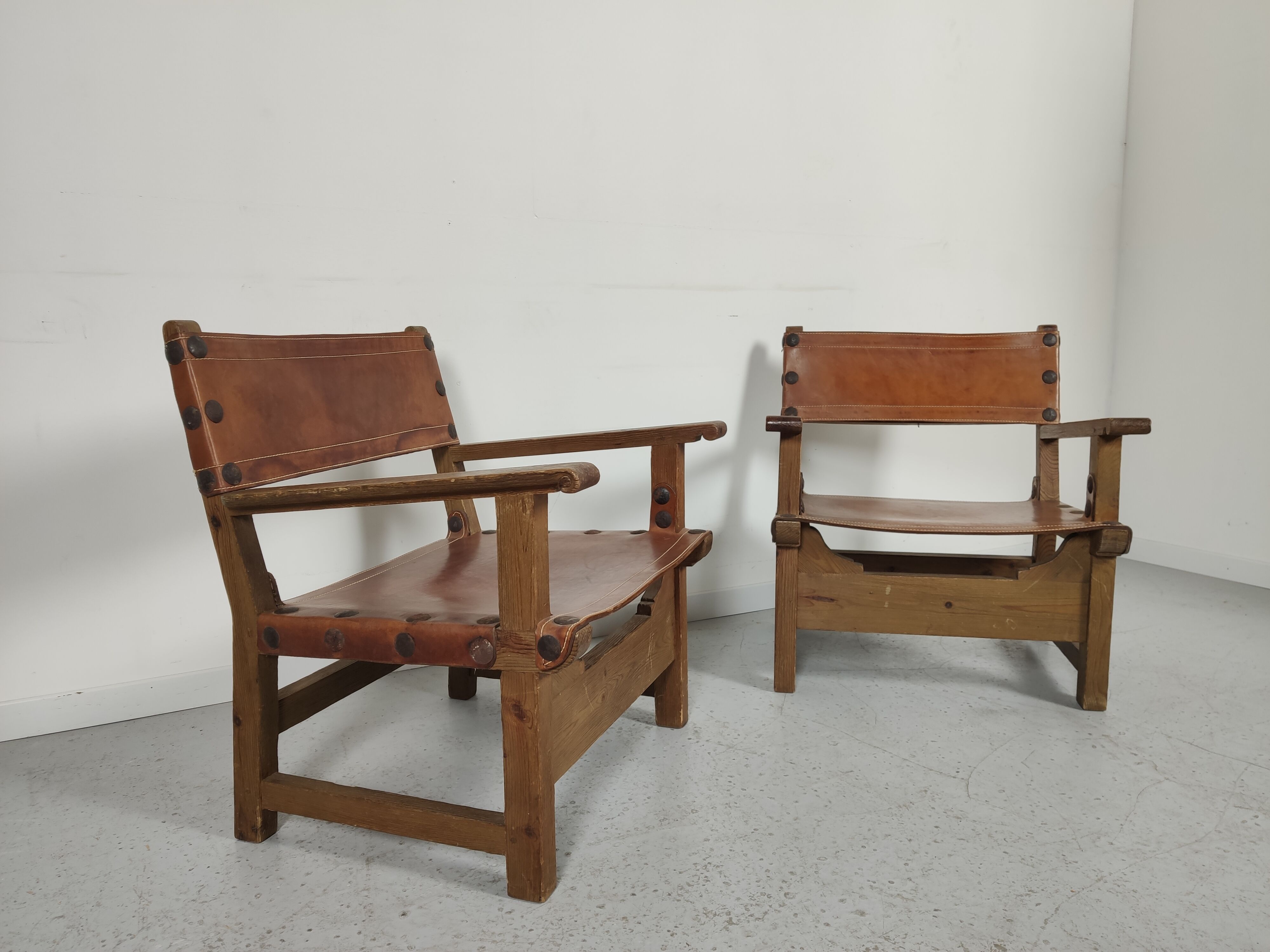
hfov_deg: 67.3
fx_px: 954
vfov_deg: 53.1
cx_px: 635
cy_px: 476
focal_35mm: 26
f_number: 1.75
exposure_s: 1/100
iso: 164
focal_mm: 4.75
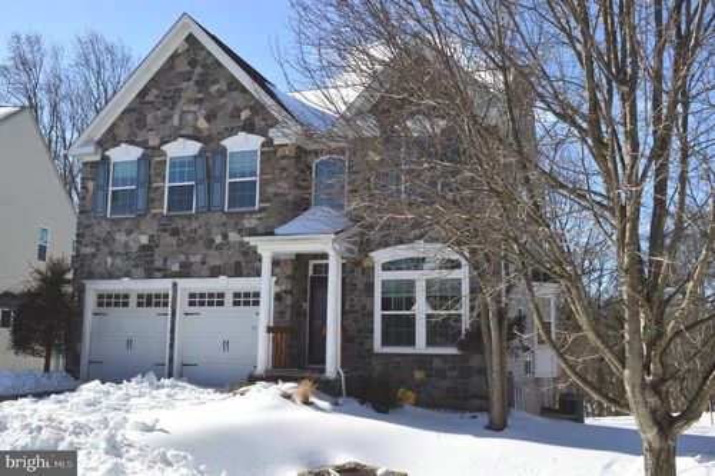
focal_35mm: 33
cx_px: 358
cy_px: 238
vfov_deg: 39.9
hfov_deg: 57.2
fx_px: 655
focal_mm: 22
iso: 360
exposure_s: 1/500
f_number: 11
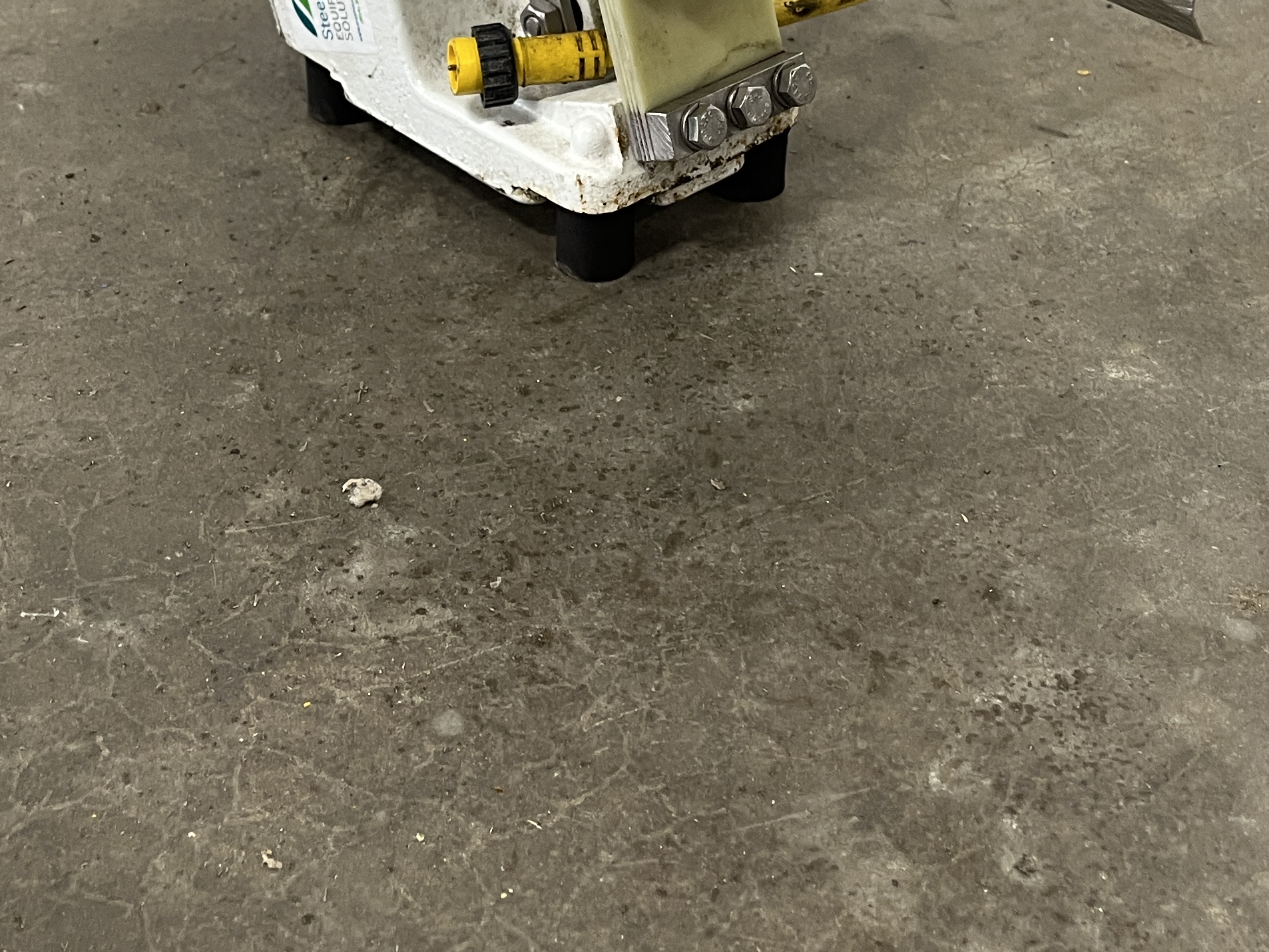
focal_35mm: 55
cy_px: 34
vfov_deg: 25.4
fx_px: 2017
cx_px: 681
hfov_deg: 34.9
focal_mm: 5.1
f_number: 1.6
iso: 125
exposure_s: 1/60
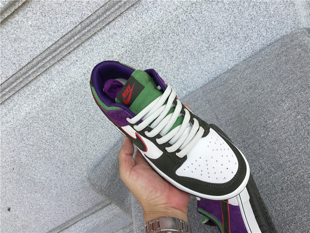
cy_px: 116
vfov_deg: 45.4
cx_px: 155
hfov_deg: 58.4
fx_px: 278
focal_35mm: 31
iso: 25
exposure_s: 1/409
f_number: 2.4
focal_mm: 3.3
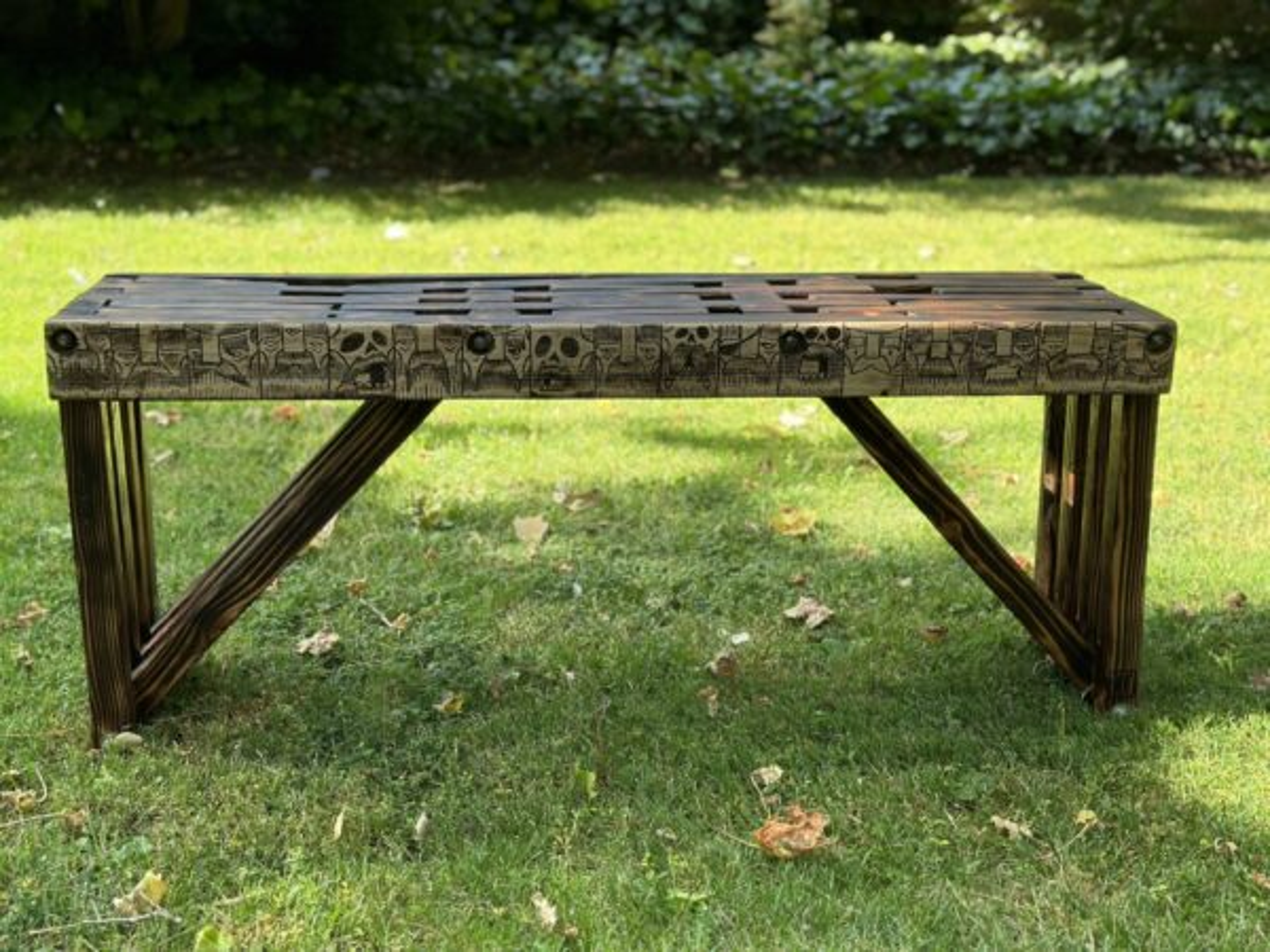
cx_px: 635
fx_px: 1761
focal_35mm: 48
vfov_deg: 30.3
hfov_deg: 39.7
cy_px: 476
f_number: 1.78
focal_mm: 6.86
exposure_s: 1/519
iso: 80
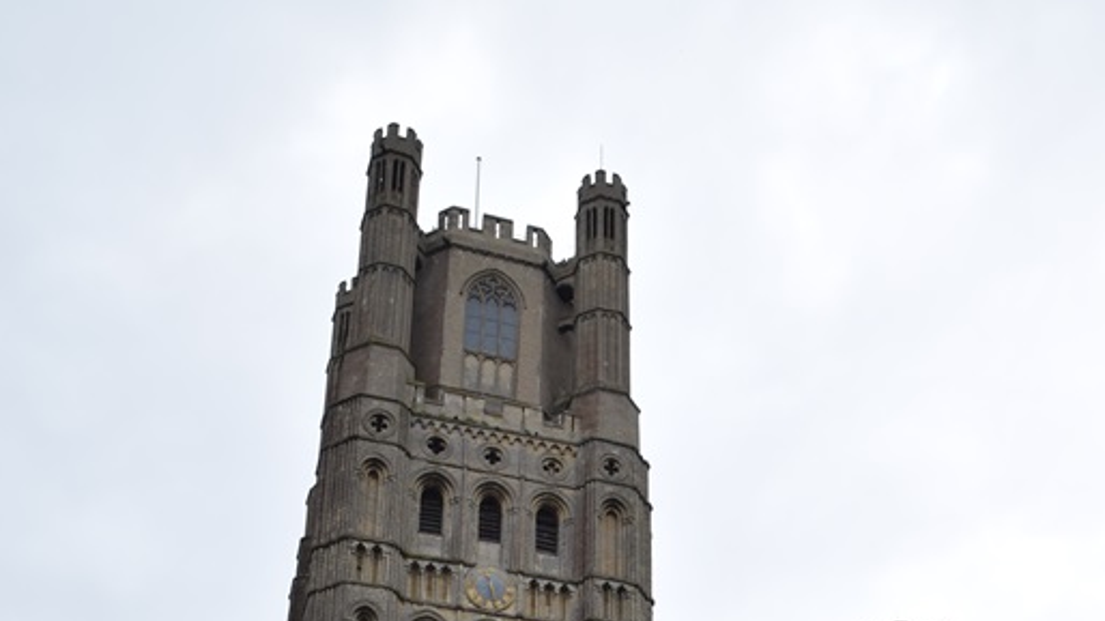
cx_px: 602
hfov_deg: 46.3
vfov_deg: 22.5
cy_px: 913
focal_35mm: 44
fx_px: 1289
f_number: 8
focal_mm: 16
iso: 200
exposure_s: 1/320
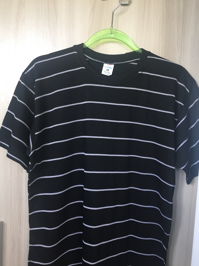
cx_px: 100
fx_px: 222
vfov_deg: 61.7
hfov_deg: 48.2
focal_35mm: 29
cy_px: 133
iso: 50
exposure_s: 1/33
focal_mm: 4.15
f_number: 2.2
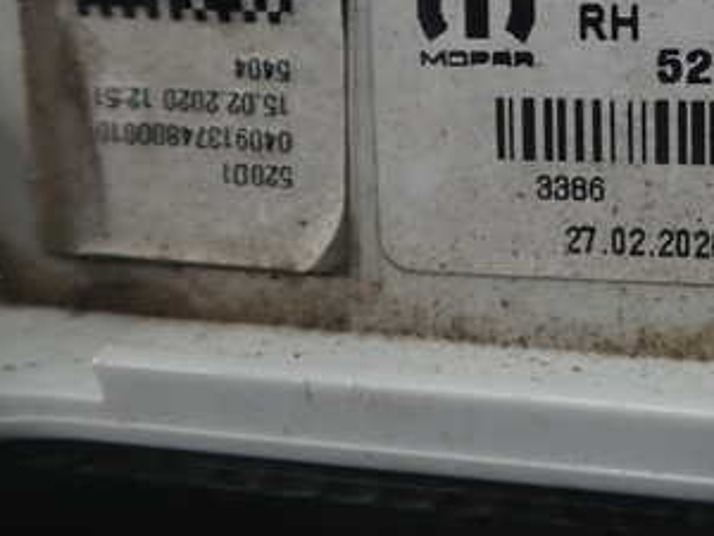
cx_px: 693
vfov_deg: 23.9
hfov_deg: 30.2
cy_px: 71
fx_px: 1238
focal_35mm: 60
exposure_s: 1/125
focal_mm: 5.5
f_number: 2.3
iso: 125
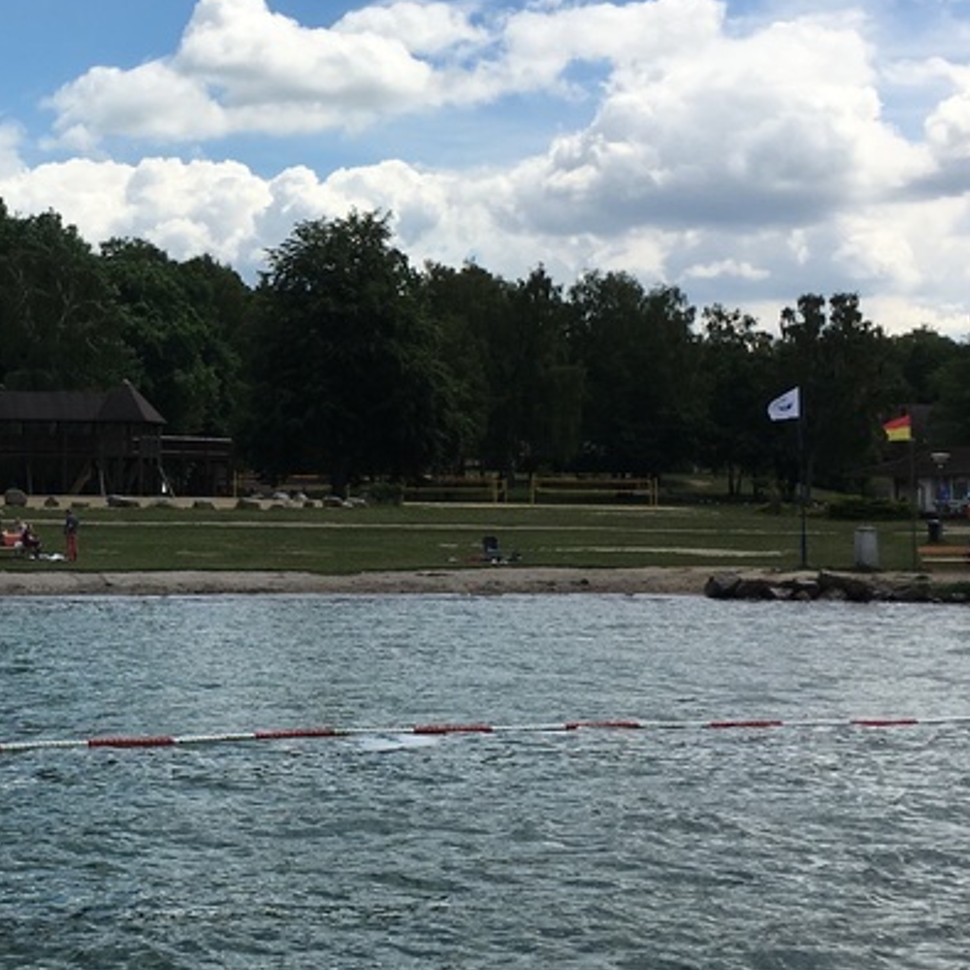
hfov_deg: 25.4
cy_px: 340
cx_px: 37
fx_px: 2061
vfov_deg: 26.4
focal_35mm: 65
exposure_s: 1/2849
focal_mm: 4.15
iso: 25
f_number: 2.2
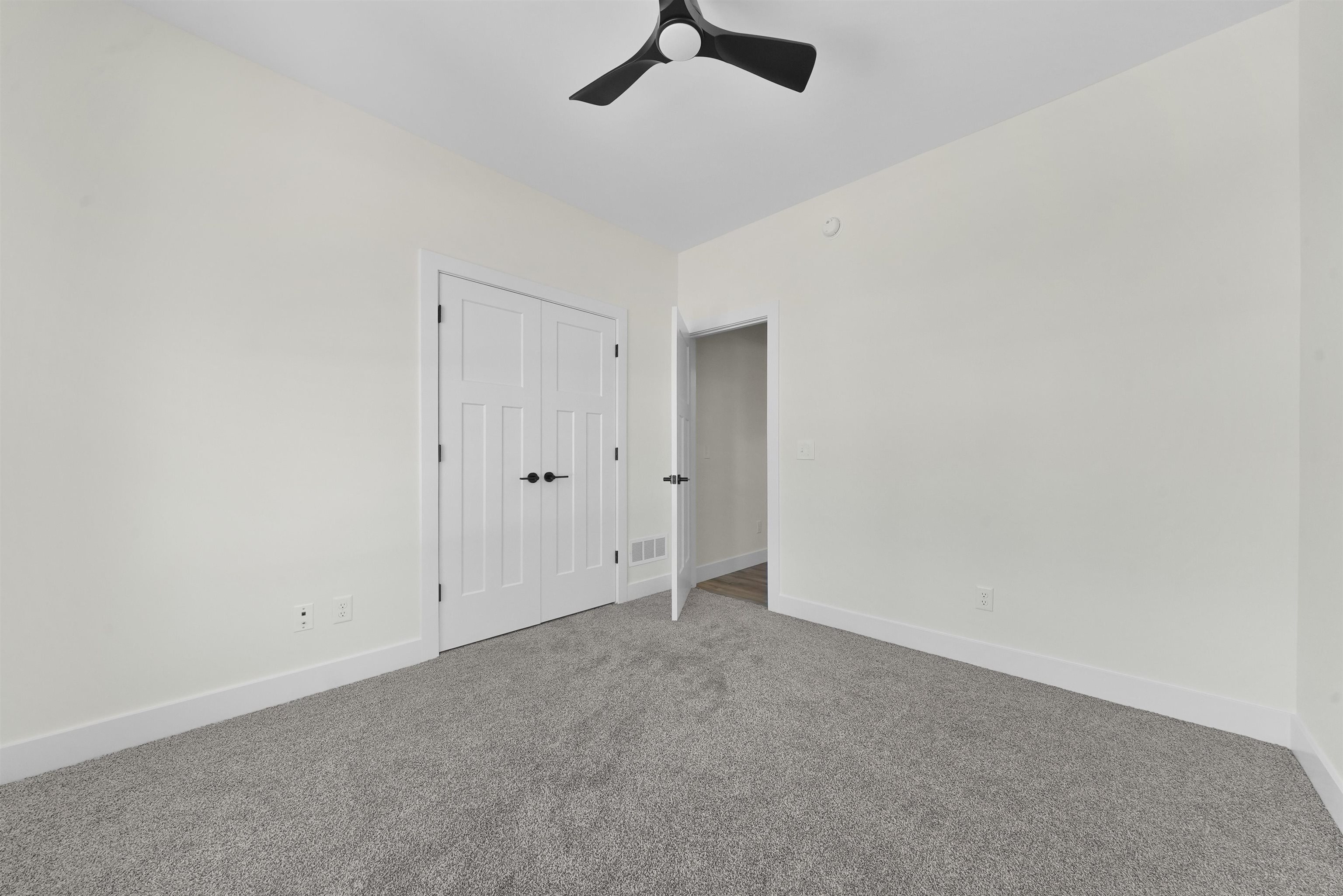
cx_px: 672
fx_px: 448
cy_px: 448
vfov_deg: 90.1
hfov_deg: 112.6
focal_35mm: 12
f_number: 10
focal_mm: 12
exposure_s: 1/50
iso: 2000
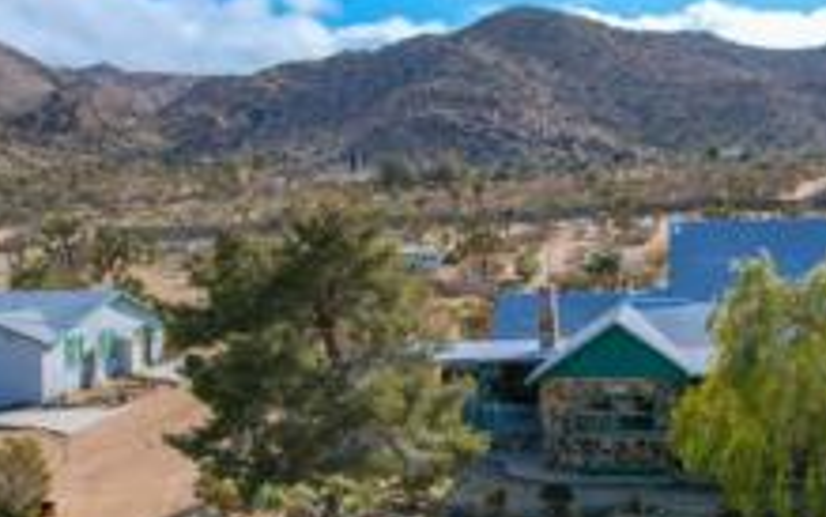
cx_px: 586
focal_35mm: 46
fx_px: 1036
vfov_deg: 28.0
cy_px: 230
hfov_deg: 42.5
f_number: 2.8
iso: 100
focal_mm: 8.38
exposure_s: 1/3200
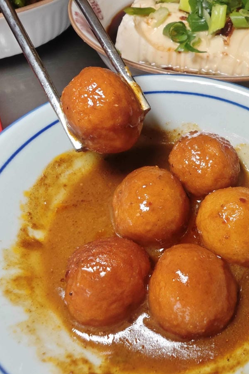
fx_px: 332
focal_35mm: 32
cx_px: 129
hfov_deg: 41.1
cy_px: 187
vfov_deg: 58.7
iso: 100
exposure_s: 1/120
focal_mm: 2.03
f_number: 1.8
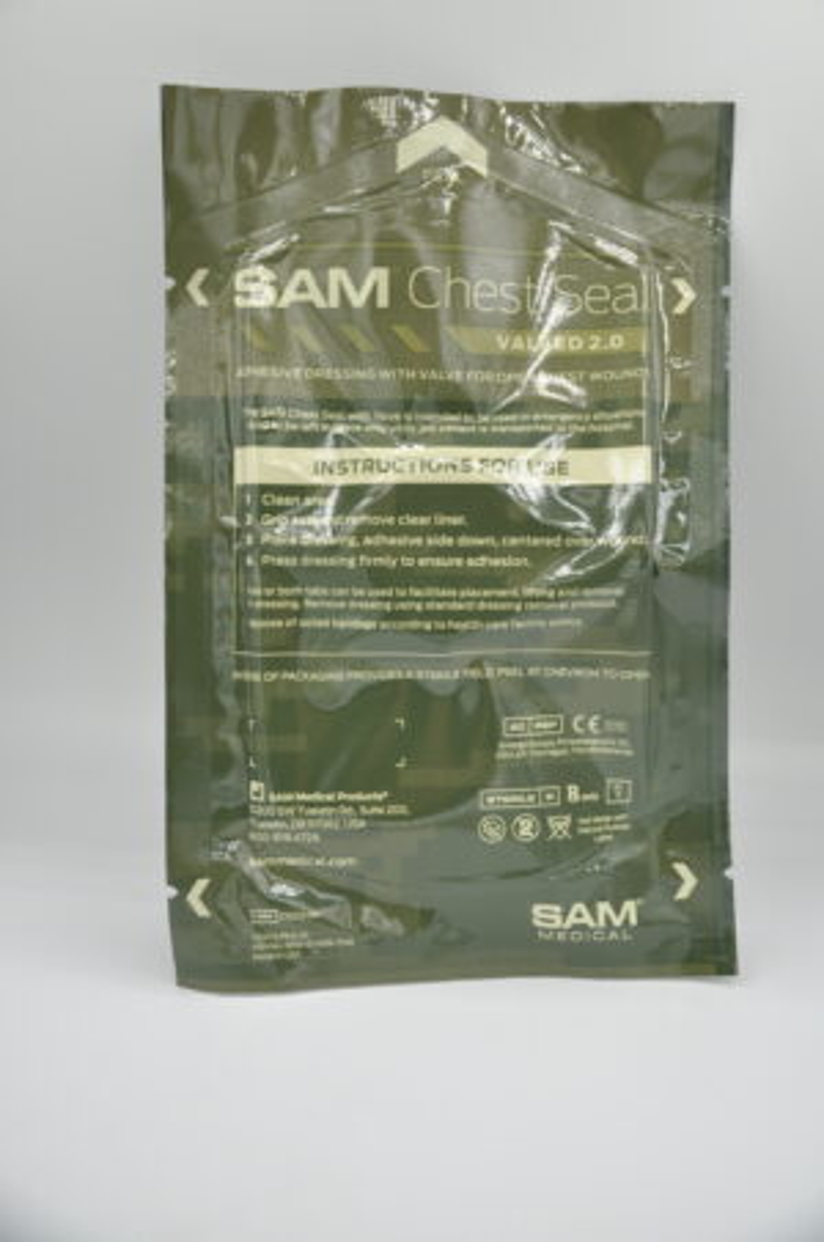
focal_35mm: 39
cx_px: 412
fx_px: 1343
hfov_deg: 34.1
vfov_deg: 49.6
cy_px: 621
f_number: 2.8
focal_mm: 26
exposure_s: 1/1000
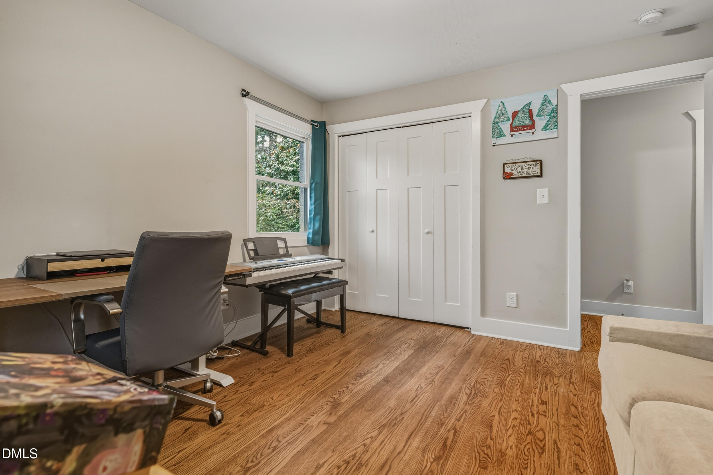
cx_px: 356
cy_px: 238
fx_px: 317
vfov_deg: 73.8
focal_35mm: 16
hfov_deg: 96.7
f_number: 8
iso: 200
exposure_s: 1/3.33
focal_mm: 16
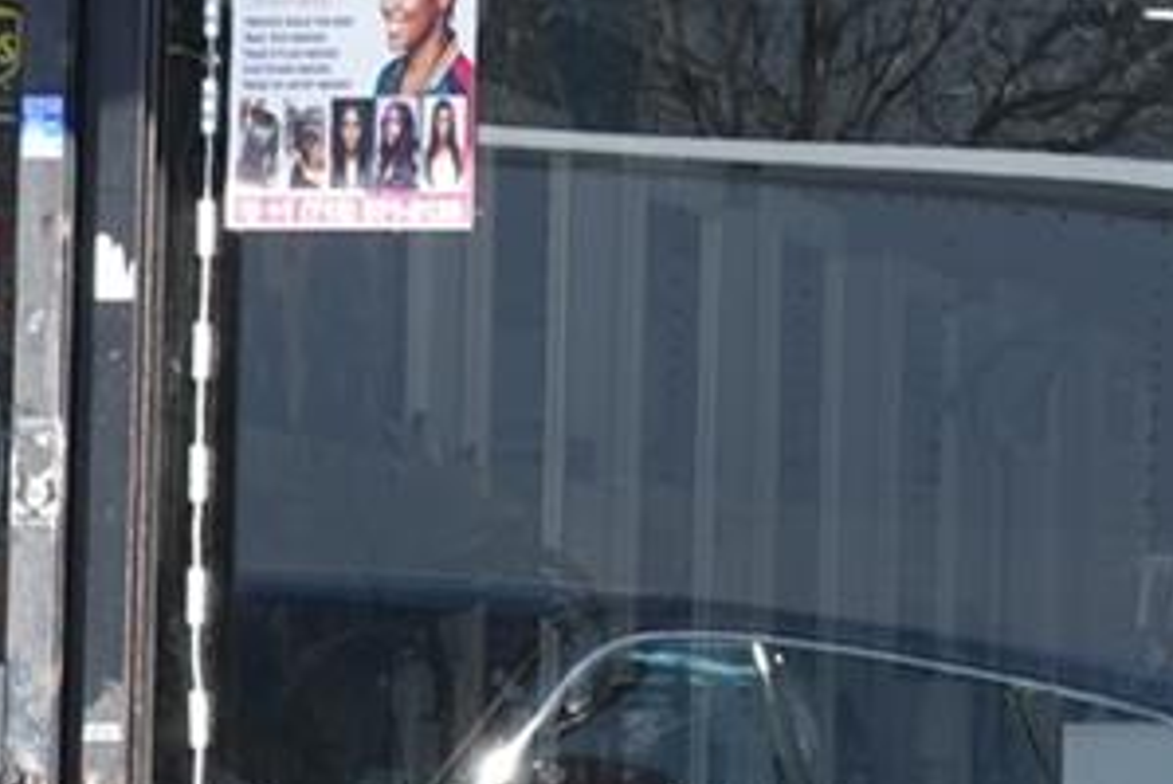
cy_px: -214
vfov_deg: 4.0
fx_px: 11154
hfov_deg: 6.0
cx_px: 1036
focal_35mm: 342
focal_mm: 50
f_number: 6.3
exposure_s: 1/250
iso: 250
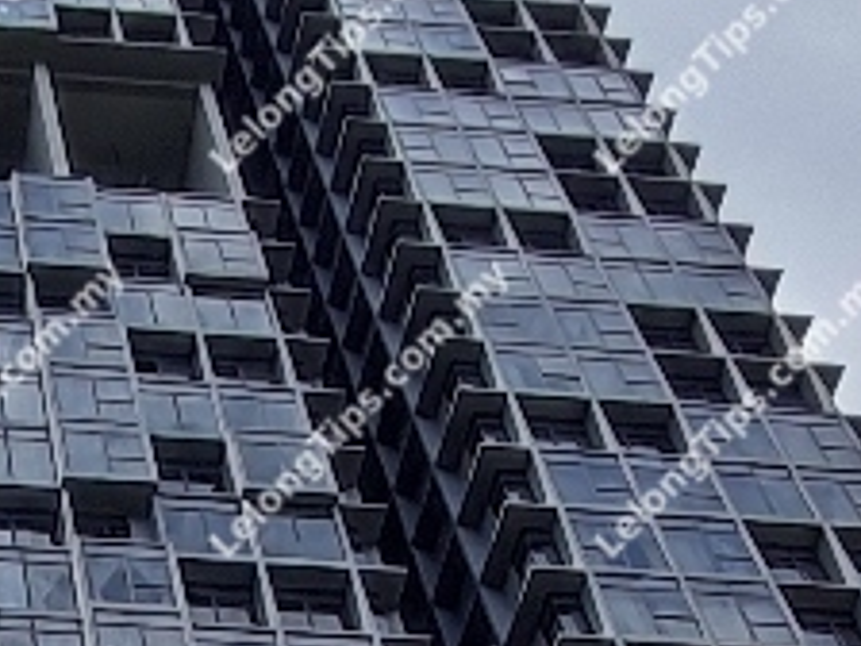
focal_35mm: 91
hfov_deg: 20.5
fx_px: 2263
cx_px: -81
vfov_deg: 13.8
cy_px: 1280
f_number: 2.2
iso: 50
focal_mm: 1.65
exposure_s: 1/811
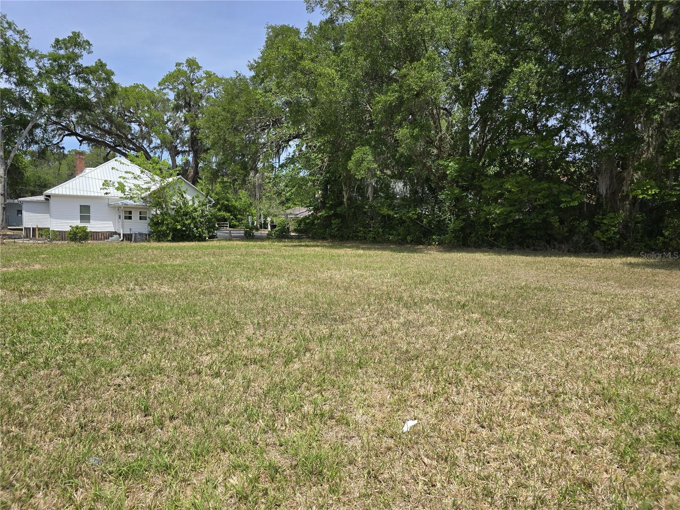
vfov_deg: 58.9
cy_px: 255
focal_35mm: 23
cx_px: 340
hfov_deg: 73.9
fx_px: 452
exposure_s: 1/664
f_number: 1.7
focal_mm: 6.3
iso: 12
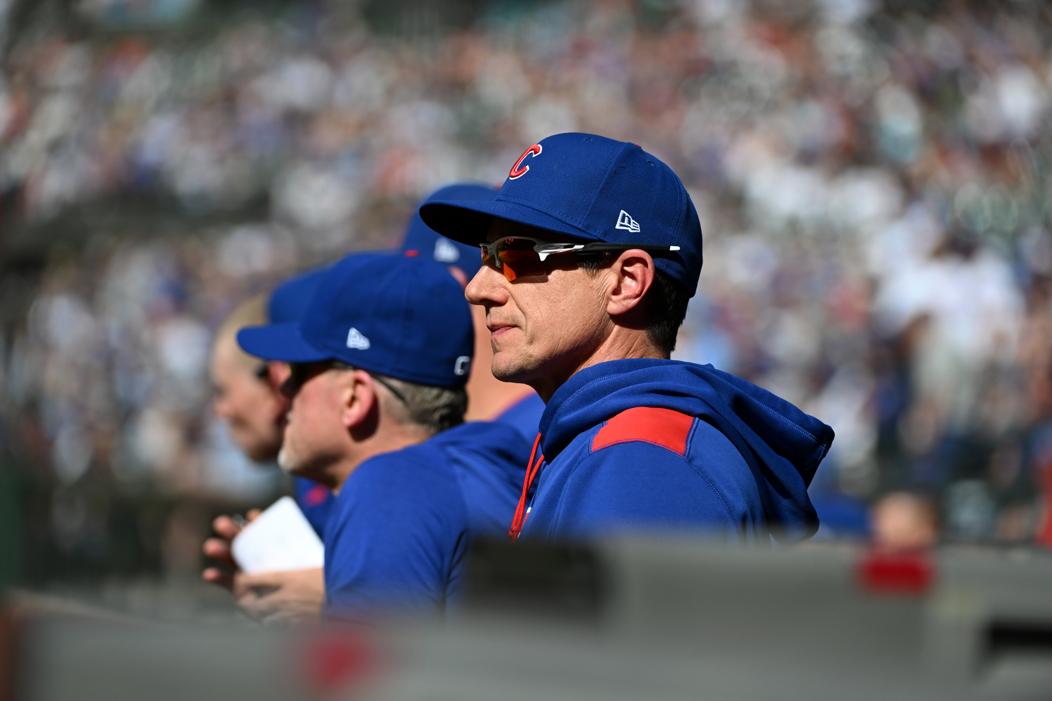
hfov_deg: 10.3
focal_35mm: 200
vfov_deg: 6.9
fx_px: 5844
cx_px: 526
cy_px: 350
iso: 800
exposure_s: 1/5000
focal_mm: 200
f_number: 4
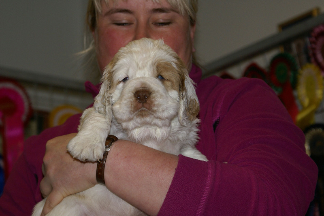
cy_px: 108
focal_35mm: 105
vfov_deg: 13.0
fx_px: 945
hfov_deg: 19.5
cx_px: 162
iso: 400
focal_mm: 70
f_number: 5.6
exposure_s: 1/125
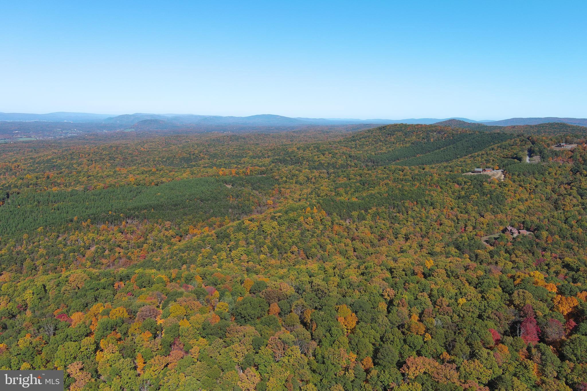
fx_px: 473
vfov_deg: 45.0
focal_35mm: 29
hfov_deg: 63.7
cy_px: 196
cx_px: 294
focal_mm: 10.57
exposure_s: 1/1064
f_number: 2.8
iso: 100
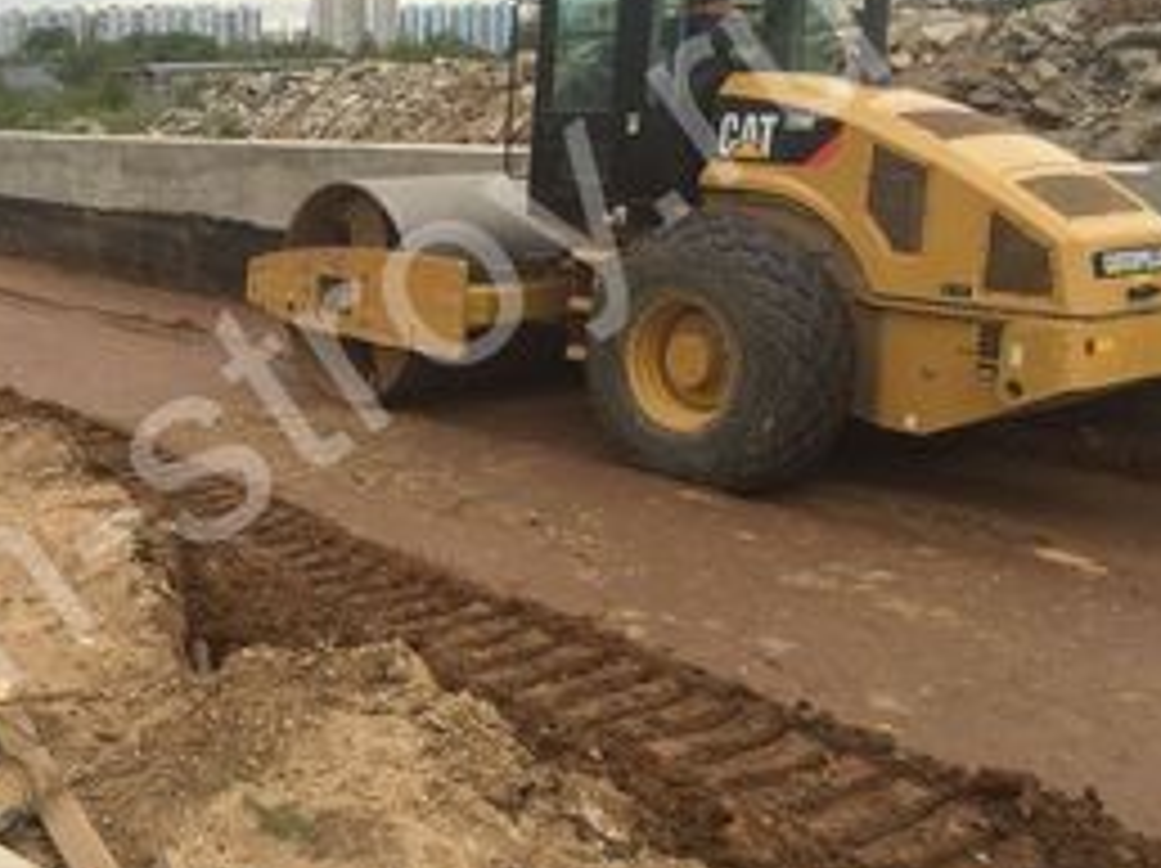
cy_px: 387
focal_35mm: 45
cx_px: 279
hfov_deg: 40.8
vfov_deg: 32.1
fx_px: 1508
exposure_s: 1/482
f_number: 2.2
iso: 32
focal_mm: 4.15
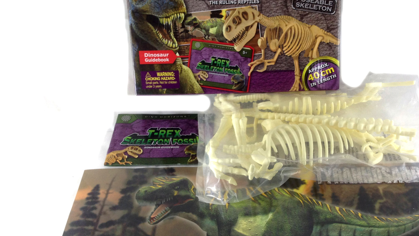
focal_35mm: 49
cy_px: 146
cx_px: 257
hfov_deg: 41.8
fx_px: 544
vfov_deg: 24.4
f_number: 2.4
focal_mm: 4.12
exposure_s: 1/40
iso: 64
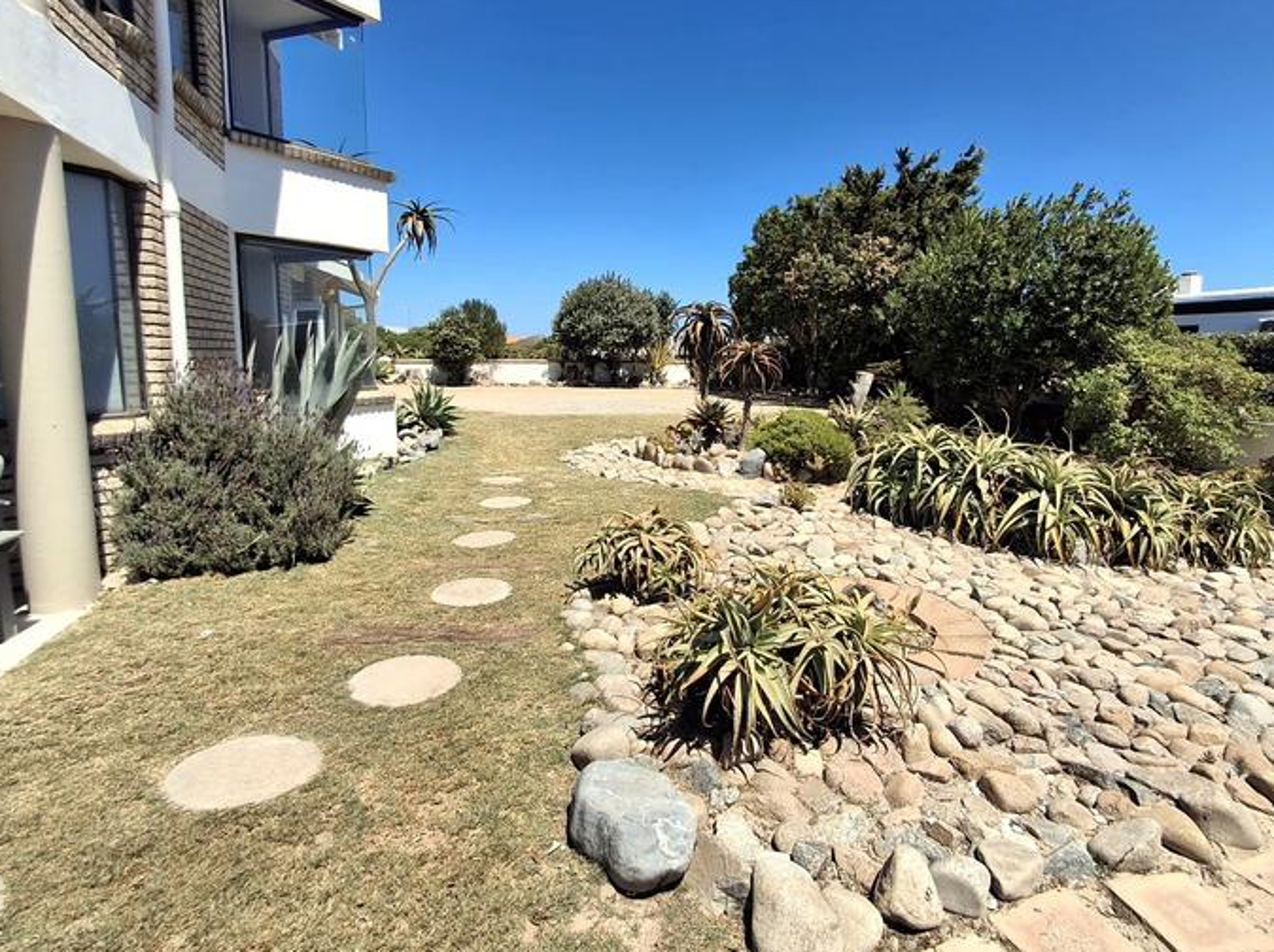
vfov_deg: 68.5
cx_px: 697
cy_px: 441
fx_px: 699
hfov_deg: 84.5
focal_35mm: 19
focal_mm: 1.64
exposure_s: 1/2000
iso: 40
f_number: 2.2
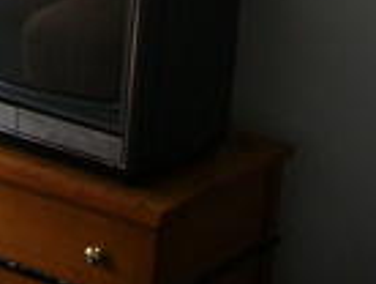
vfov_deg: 8.9
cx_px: -177
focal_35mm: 162
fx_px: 1763
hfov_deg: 11.7
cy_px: -197
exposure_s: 1/25
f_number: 2.8
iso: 100
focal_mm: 5.8
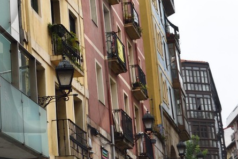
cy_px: 46
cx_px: -109
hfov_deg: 16.4
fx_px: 760
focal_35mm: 115
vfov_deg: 11.9
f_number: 9
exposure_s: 1/60
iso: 800
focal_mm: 32
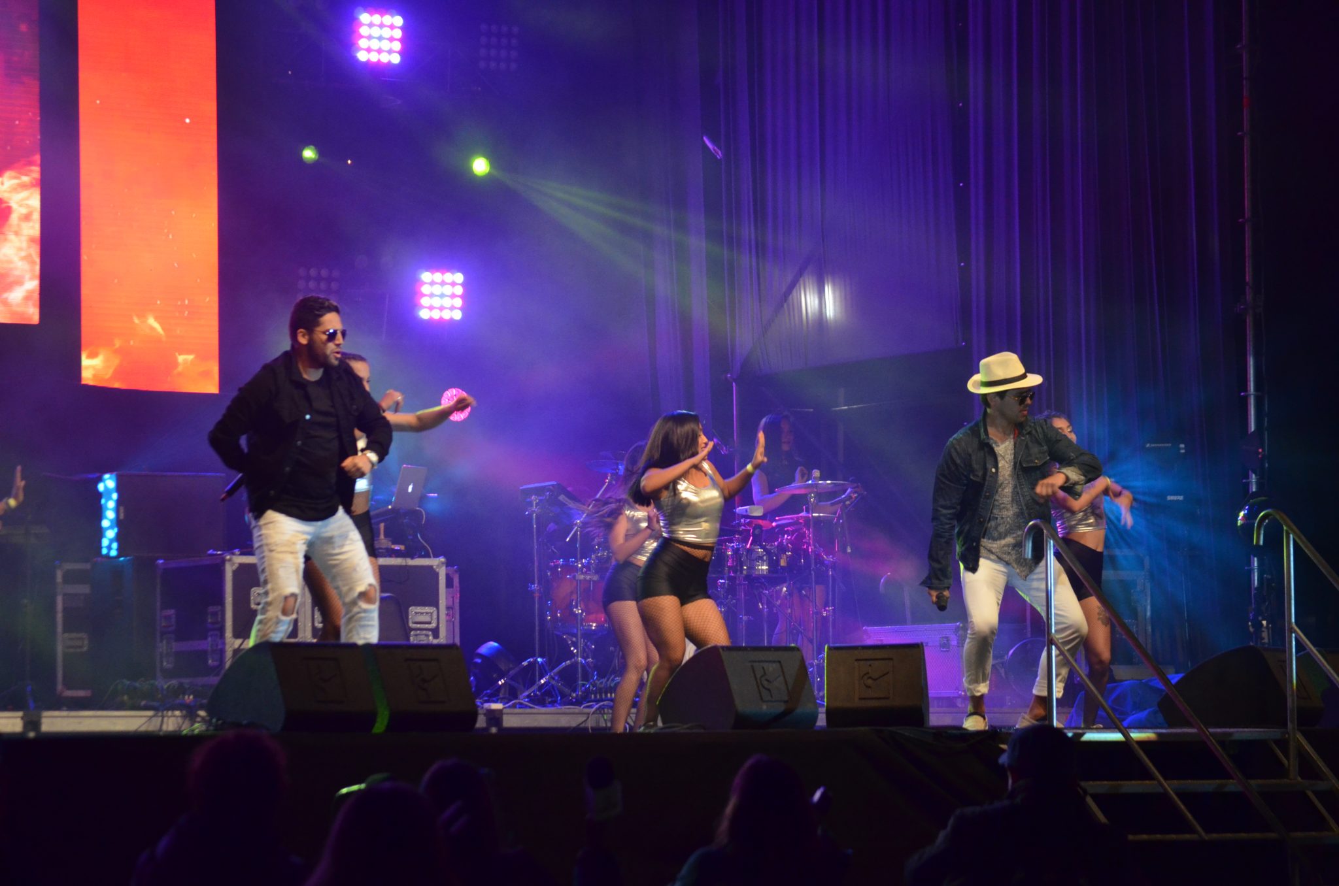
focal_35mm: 120
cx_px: 670
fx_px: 4454
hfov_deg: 17.1
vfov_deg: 11.4
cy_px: 443
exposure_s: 1/200
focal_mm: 80
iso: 1600
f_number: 4.2
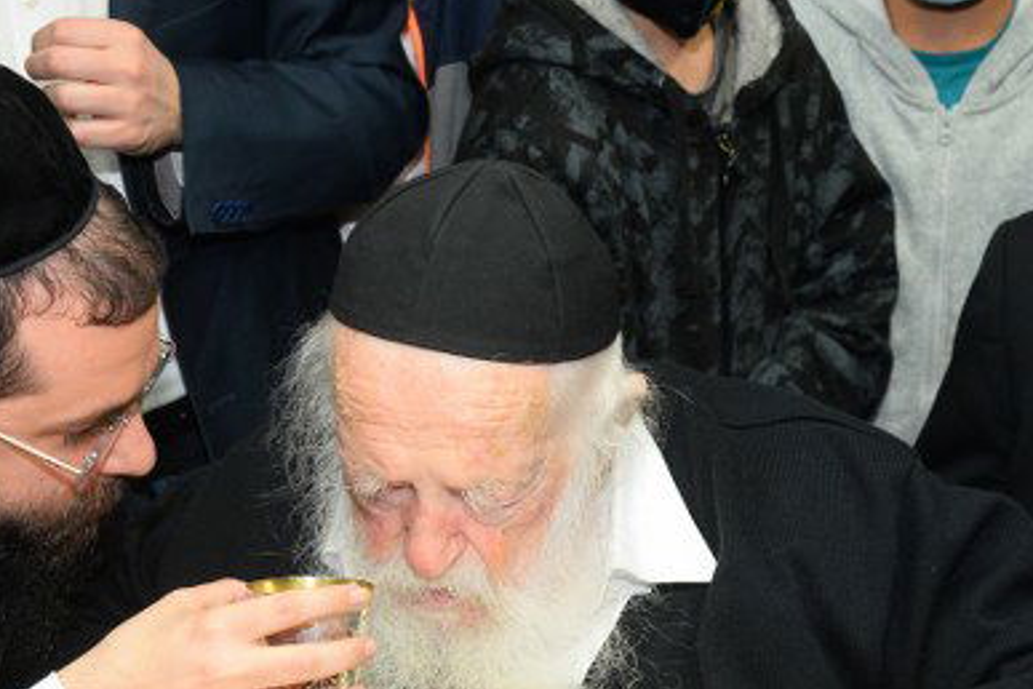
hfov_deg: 22.4
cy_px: 357
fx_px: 2611
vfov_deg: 15.0
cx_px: 440
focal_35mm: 91
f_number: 5
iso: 1250
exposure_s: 1/100
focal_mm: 44
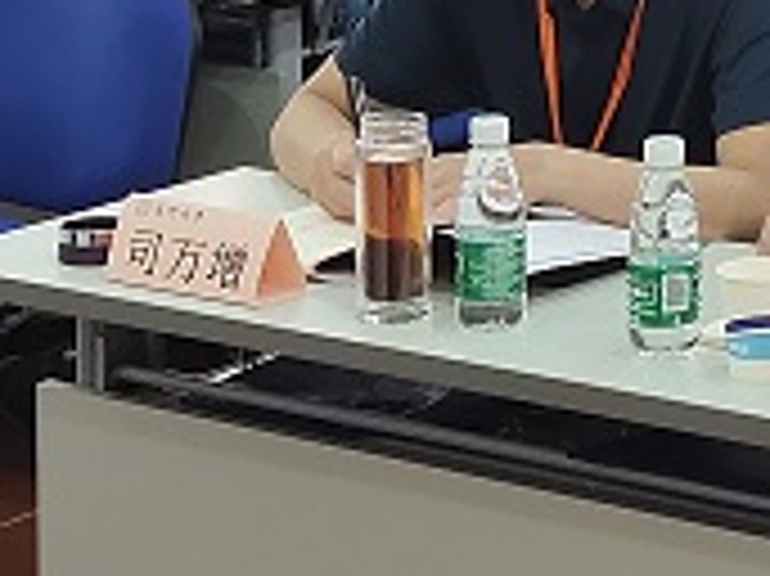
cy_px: -279
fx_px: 4690
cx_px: 802
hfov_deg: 9.3
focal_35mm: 211
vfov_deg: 6.9
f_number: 1.79
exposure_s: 1/50
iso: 683
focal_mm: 4.74
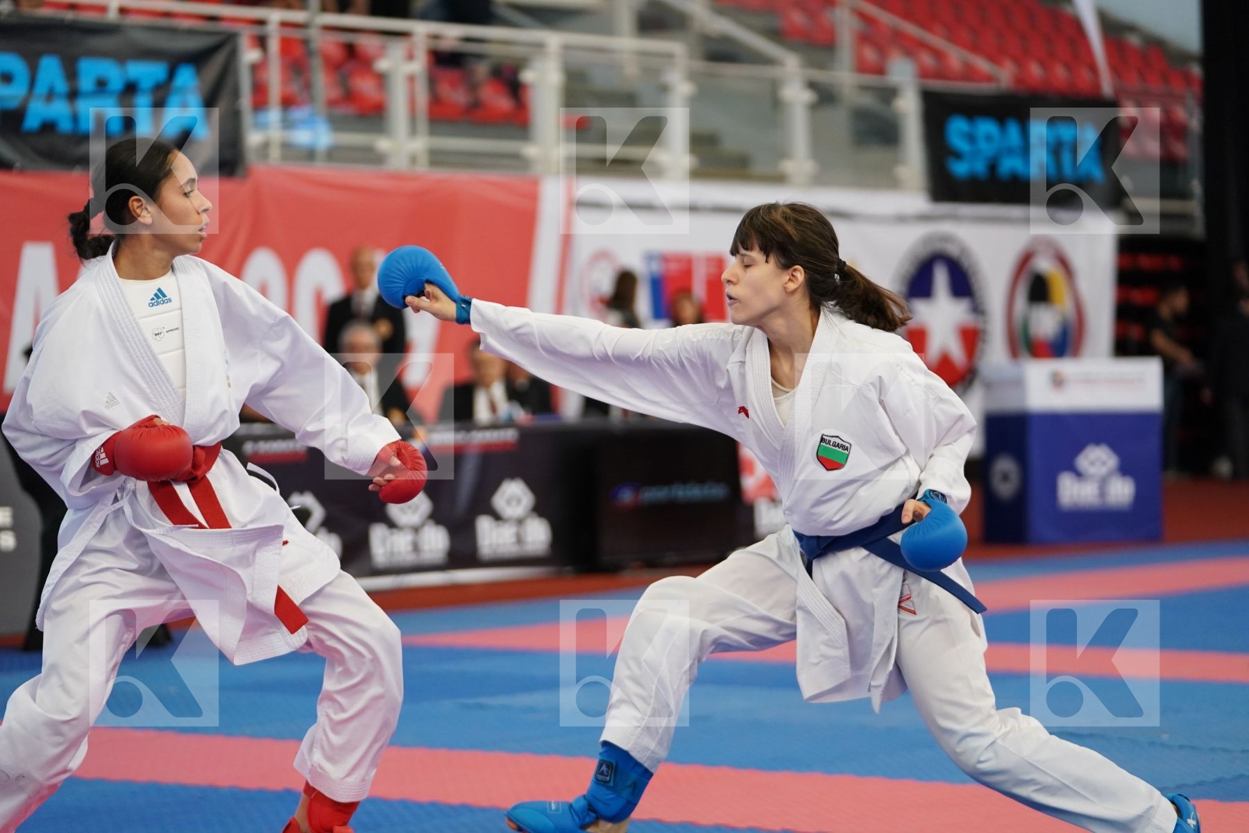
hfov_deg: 18.1
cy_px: 416
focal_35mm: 113
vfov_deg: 12.1
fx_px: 3920
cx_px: 624
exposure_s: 1/1000
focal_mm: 113
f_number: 2.8
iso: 2500
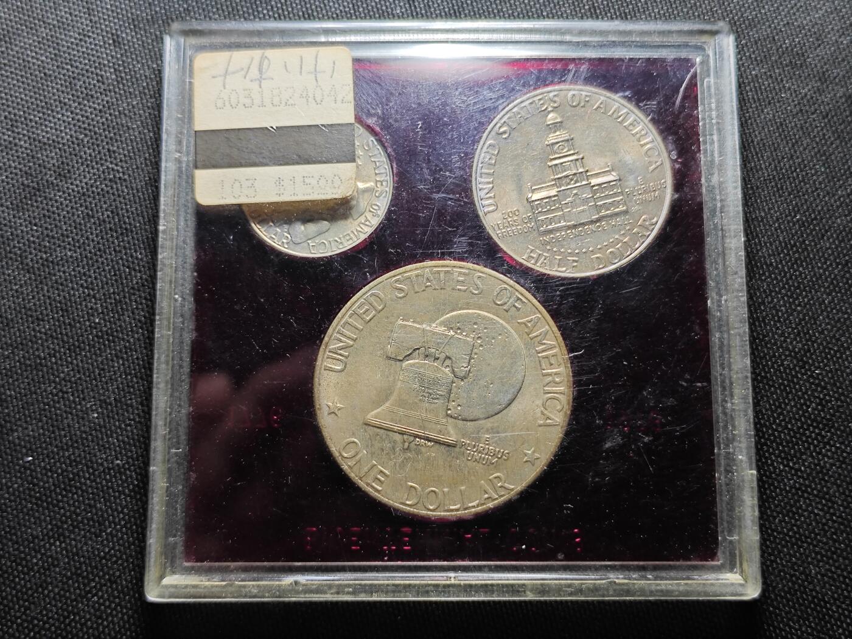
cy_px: 320
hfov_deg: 38.9
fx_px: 1206
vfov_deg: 29.7
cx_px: 426
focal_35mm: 49
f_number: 1.6
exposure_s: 1/50
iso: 80
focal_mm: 5.84
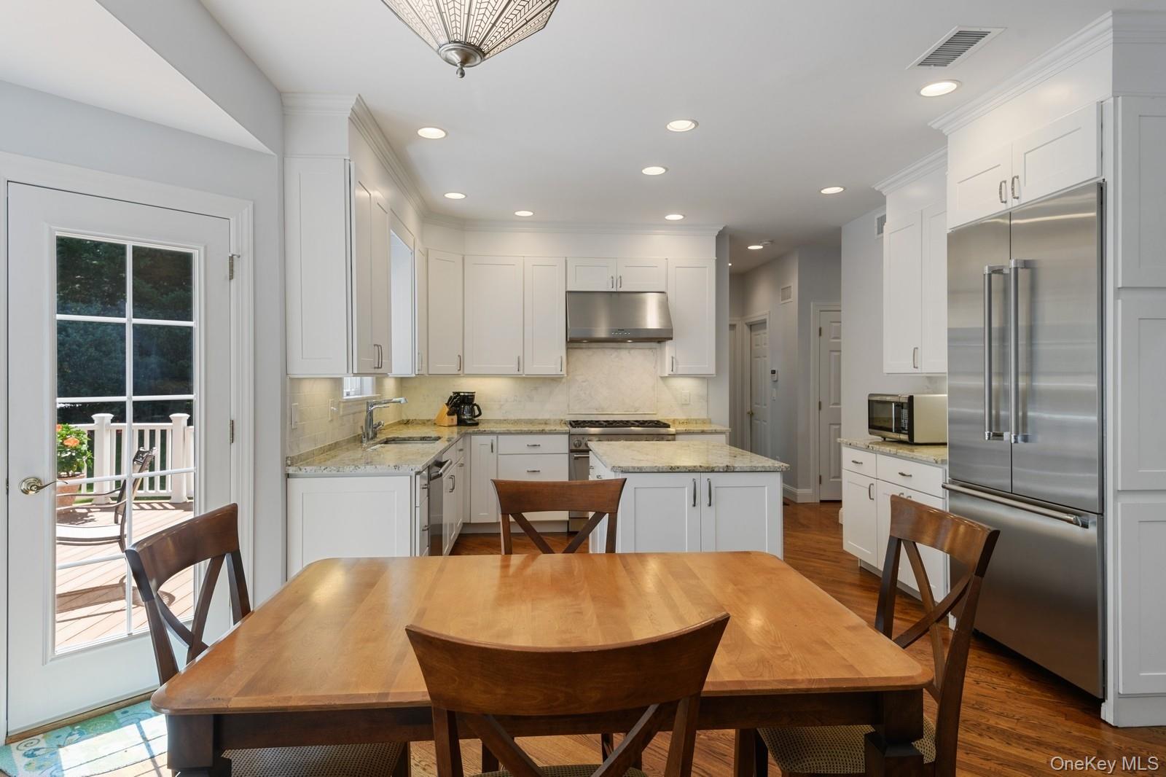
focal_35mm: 20
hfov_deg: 84.0
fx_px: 648
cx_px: 583
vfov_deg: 61.9
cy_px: 388
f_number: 8
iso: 200
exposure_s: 1/6
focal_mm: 20
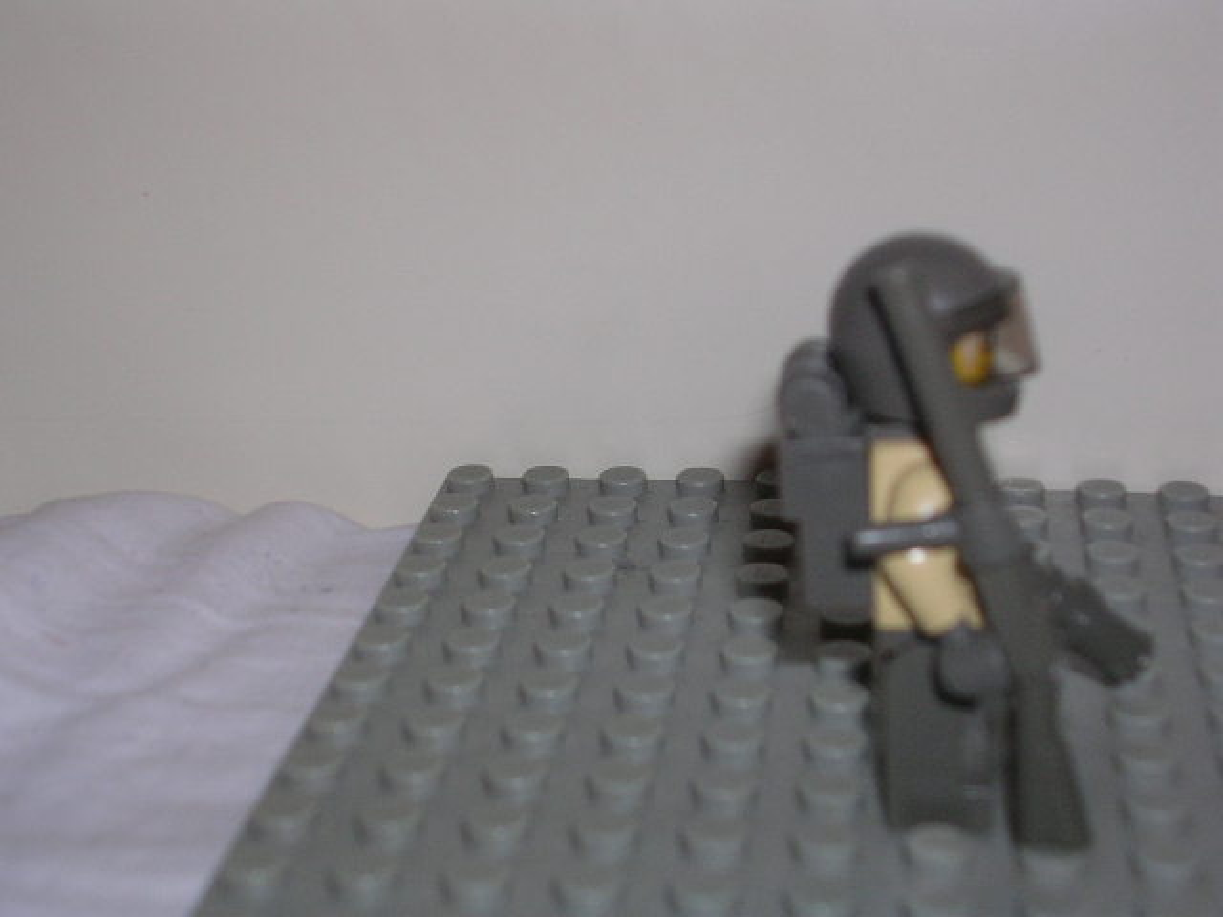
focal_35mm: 67
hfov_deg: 29.0
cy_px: 458
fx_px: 2367
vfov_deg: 21.9
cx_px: 612
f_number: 3.6
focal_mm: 10.2
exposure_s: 1/60.1
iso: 50
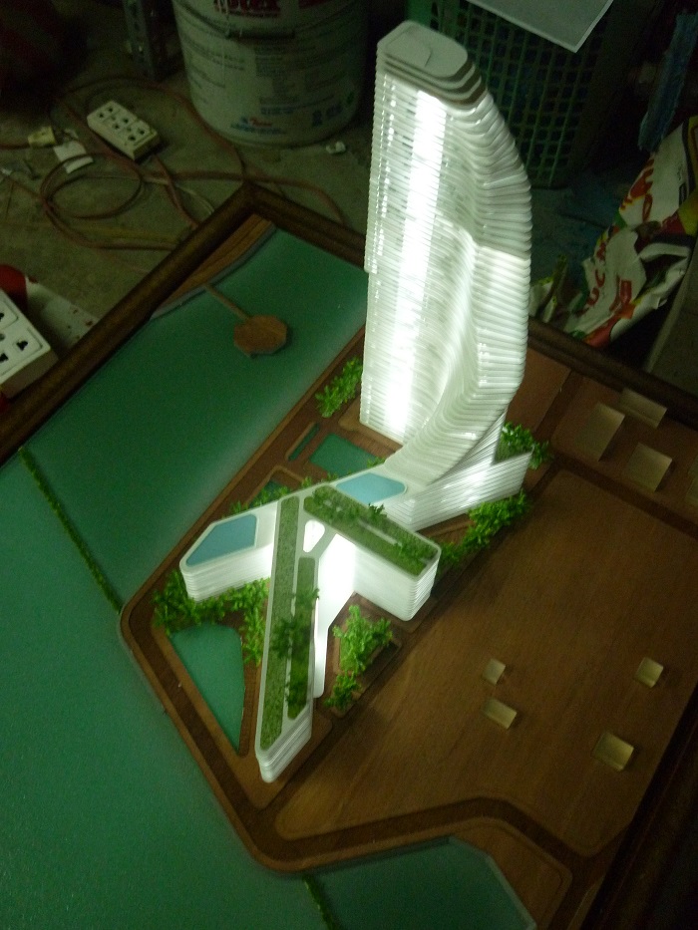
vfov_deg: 55.3
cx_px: 349
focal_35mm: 33
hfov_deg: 43.0
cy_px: 465
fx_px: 887
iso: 400
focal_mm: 5.5
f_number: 2.8
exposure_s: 1/15
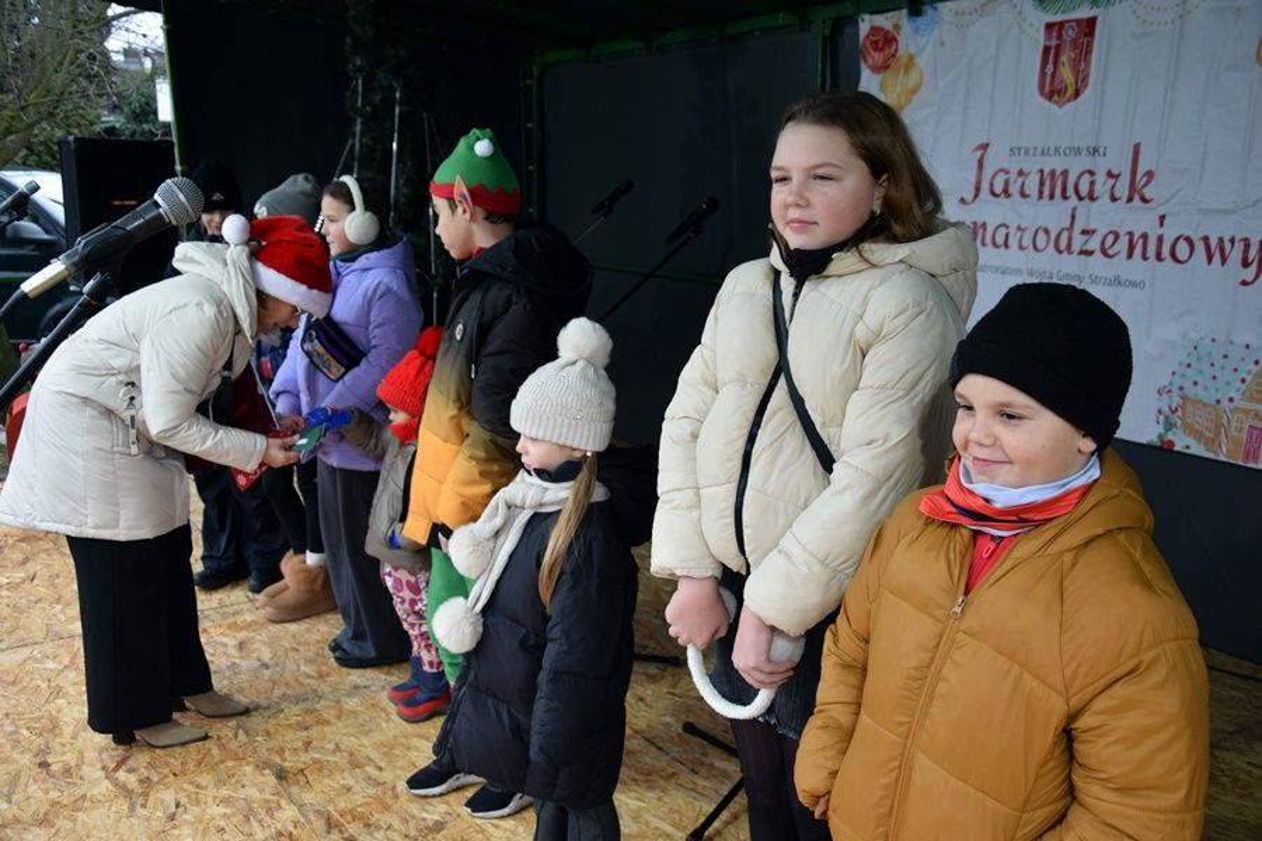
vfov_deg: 40.0
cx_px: 631
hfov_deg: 57.2
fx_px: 1157
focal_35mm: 33
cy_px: 420
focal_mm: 22
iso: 320
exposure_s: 1/100
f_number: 3.8
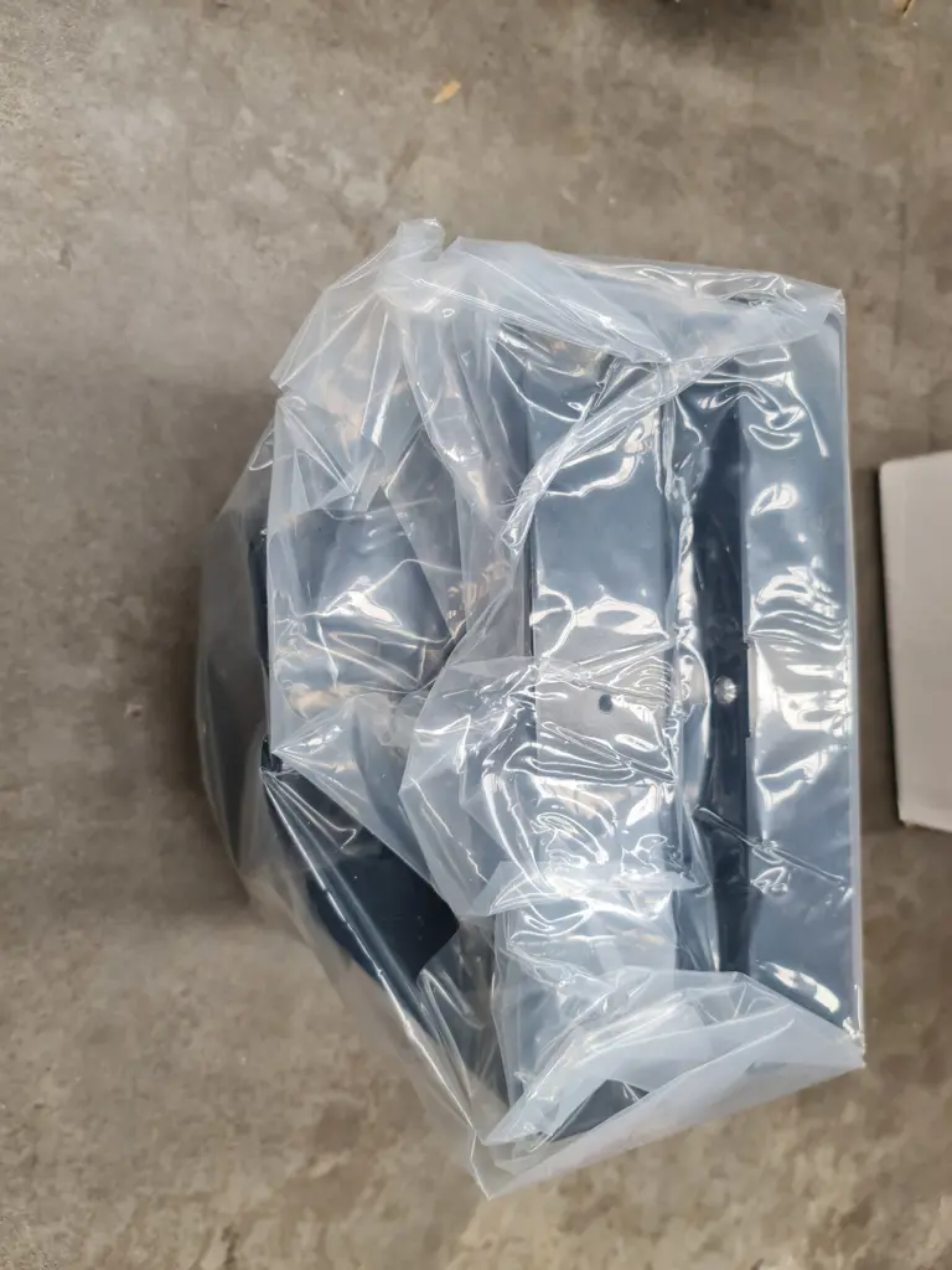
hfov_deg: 54.9
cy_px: 635
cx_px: 476
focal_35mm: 25
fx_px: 917
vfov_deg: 69.4
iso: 125
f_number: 1.8
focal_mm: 7
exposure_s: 1/120
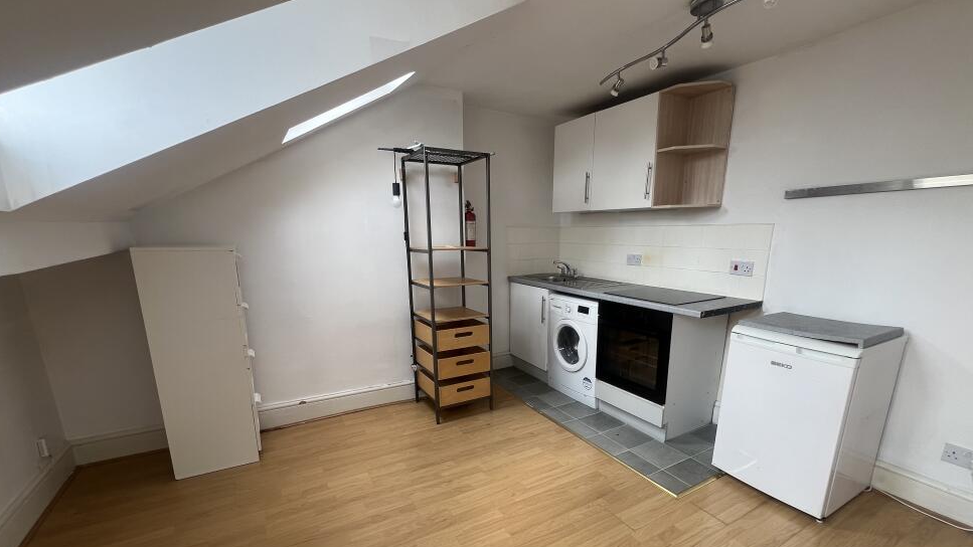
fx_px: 387
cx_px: 506
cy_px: 336
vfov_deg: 69.6
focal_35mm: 15
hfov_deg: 102.9
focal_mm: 1.57
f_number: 1.8
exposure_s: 1/99
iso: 40
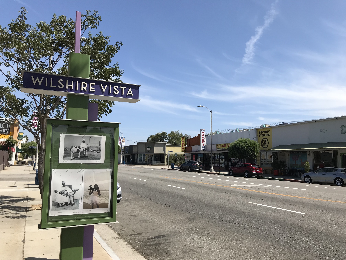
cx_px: 173
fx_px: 280
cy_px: 130
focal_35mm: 28
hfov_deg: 63.4
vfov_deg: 49.7
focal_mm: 3.99
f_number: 1.8
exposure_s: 1/2660
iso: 20
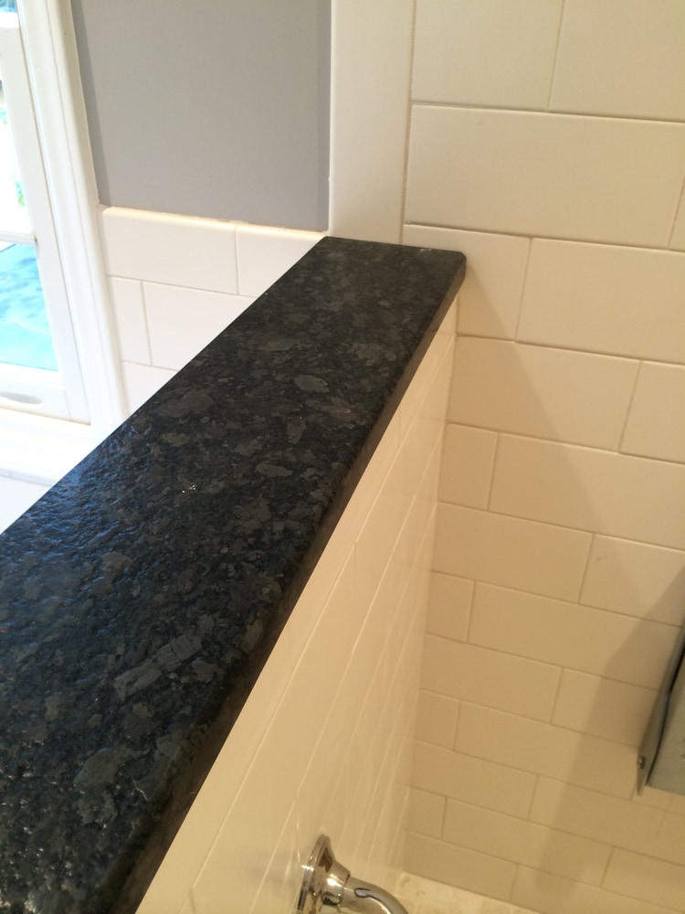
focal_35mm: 30
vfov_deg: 60.0
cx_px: 342
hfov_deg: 46.8
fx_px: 792
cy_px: 457
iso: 80
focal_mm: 4.12
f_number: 2.2
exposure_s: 1/30
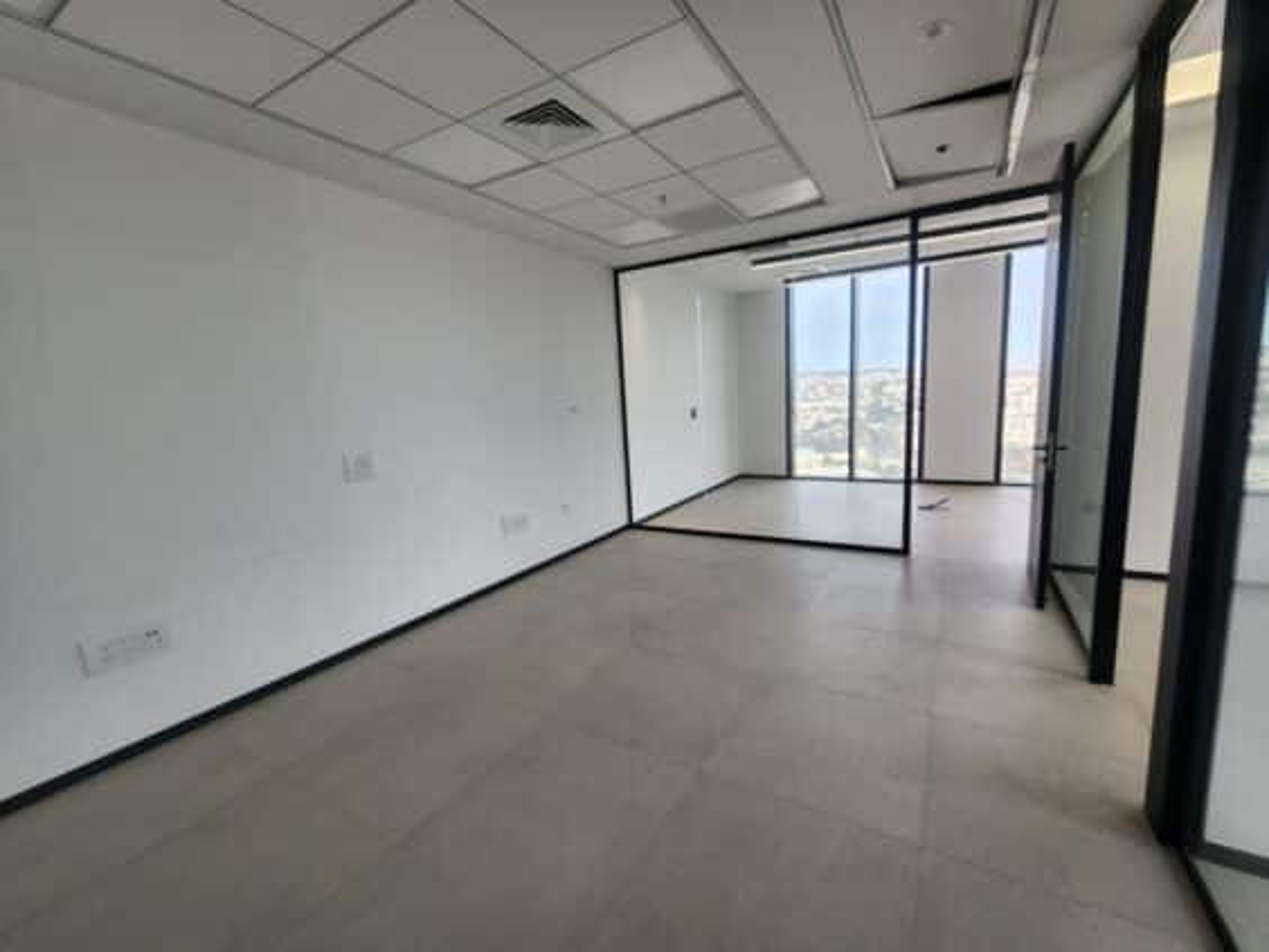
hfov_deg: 106.2
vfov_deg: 89.9
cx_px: 634
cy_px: 476
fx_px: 477
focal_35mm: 13
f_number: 2.2
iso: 50
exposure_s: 1/165
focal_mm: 2.2
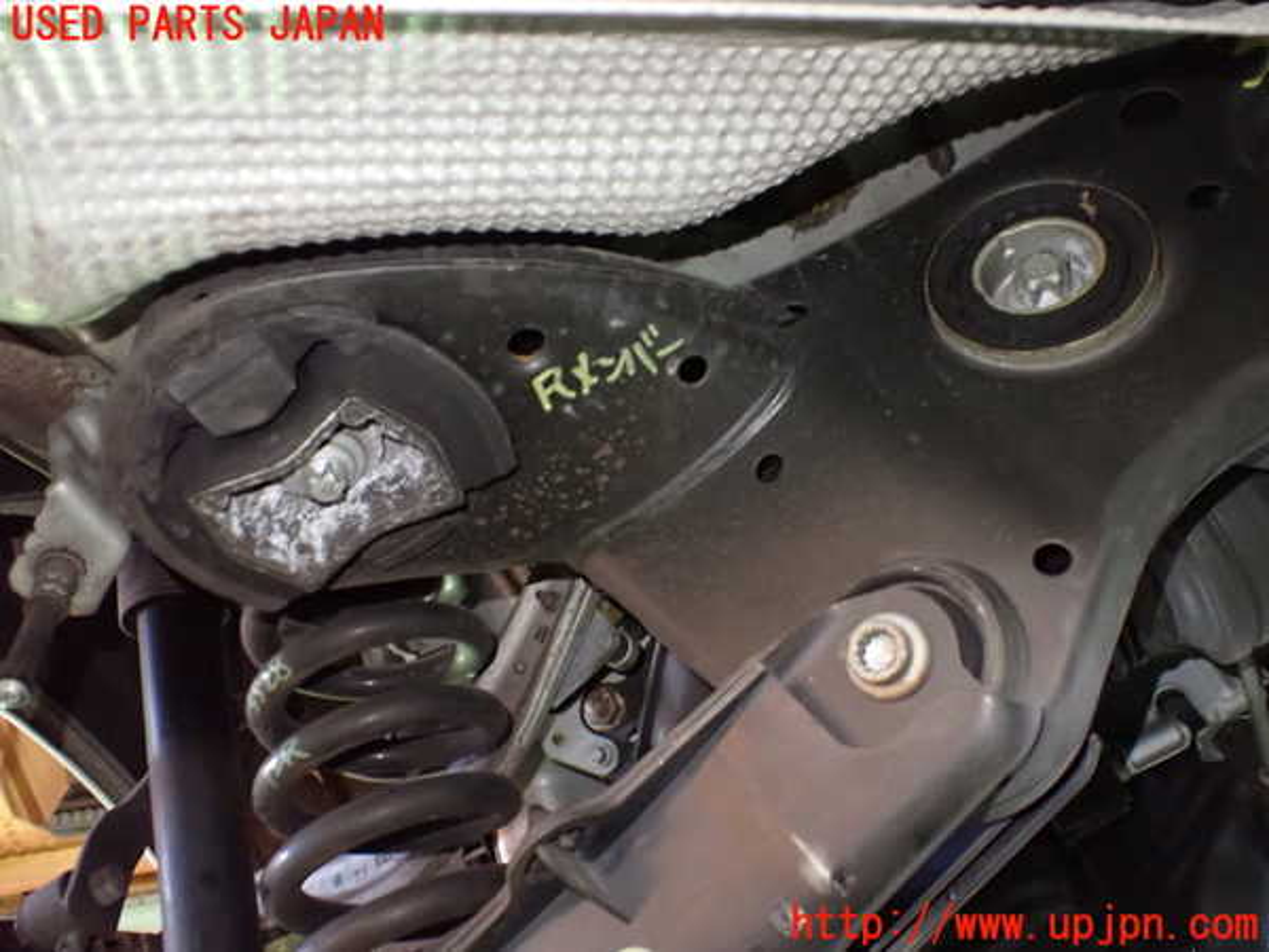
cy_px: 476
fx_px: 1100
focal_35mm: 30
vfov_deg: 46.8
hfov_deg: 60.0
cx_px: 634
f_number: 2.3
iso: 1250
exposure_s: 1/30
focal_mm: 5.4
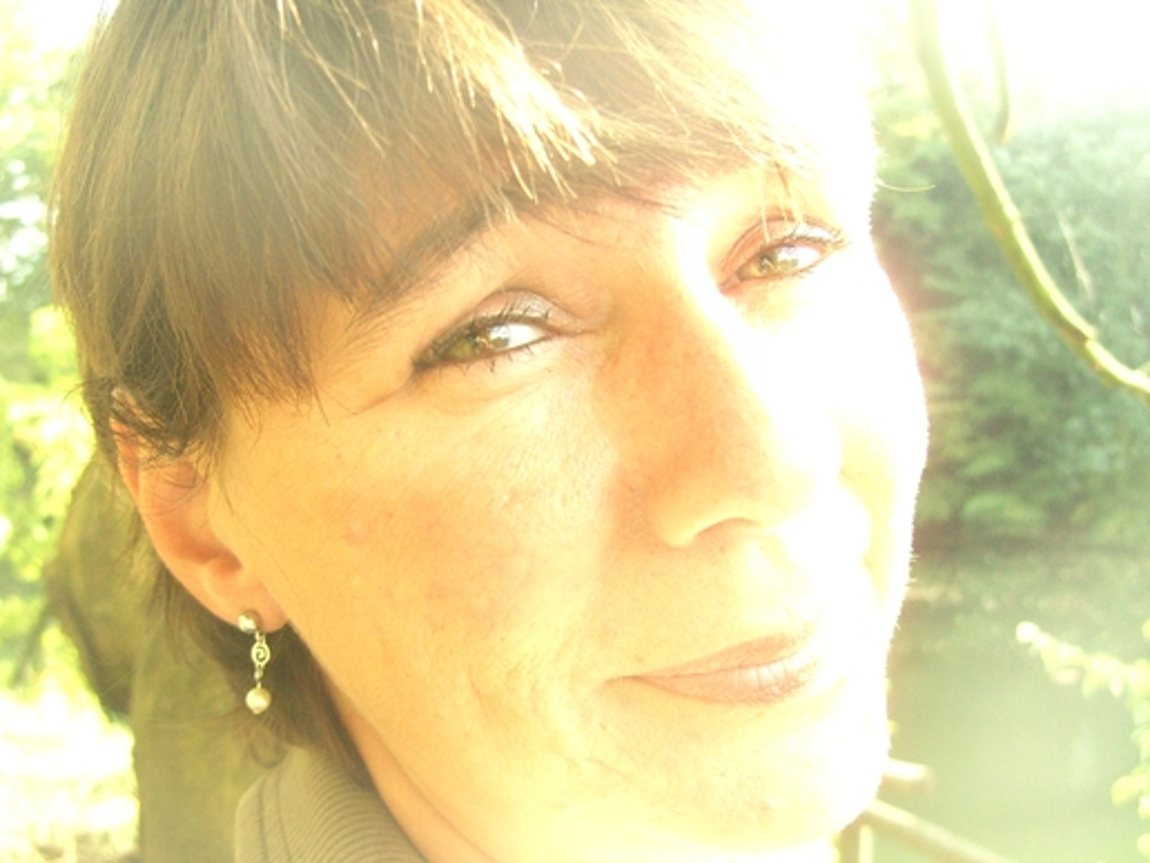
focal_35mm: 43
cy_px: 479
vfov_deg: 33.6
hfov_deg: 43.8
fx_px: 1429
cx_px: 600
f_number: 2.8
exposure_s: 1/200
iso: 400
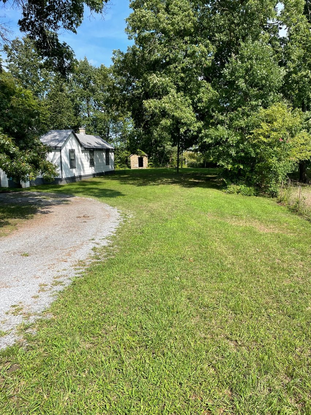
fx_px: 312
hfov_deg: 53.1
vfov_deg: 67.3
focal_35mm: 26
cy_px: 208
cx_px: 156
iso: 32
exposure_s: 1/2506
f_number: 1.6
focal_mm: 4.2
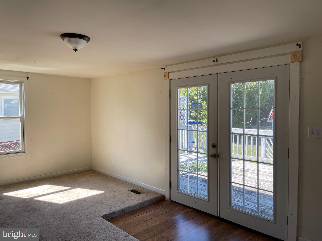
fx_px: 242
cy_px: 120
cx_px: 161
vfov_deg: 53.1
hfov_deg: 67.3
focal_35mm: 26
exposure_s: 1/265
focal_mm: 5.1
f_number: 1.6
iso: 32
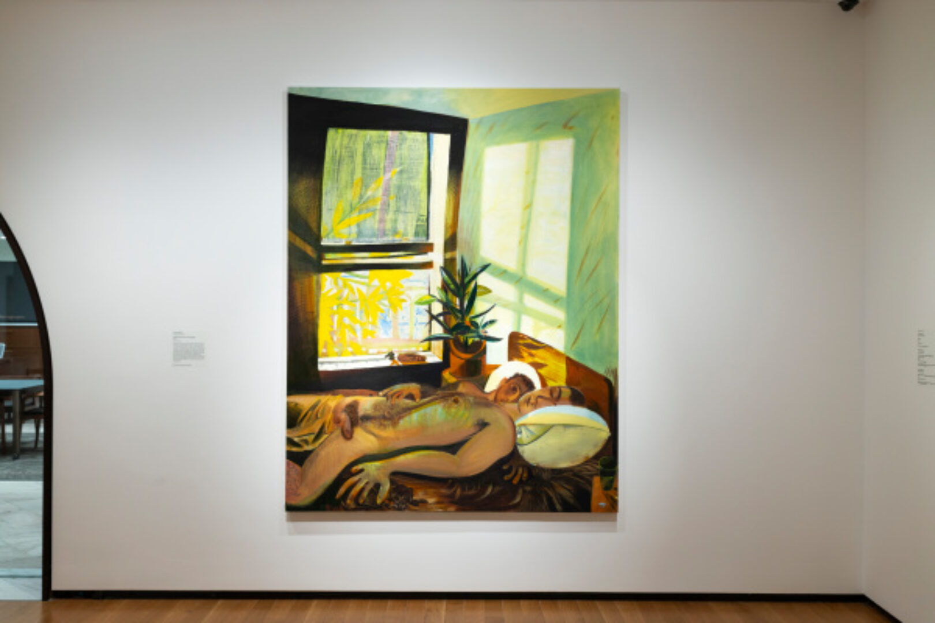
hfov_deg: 54.4
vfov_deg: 37.9
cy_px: 312
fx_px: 909
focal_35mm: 35
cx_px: 468
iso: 400
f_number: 8
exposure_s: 1/6
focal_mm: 35
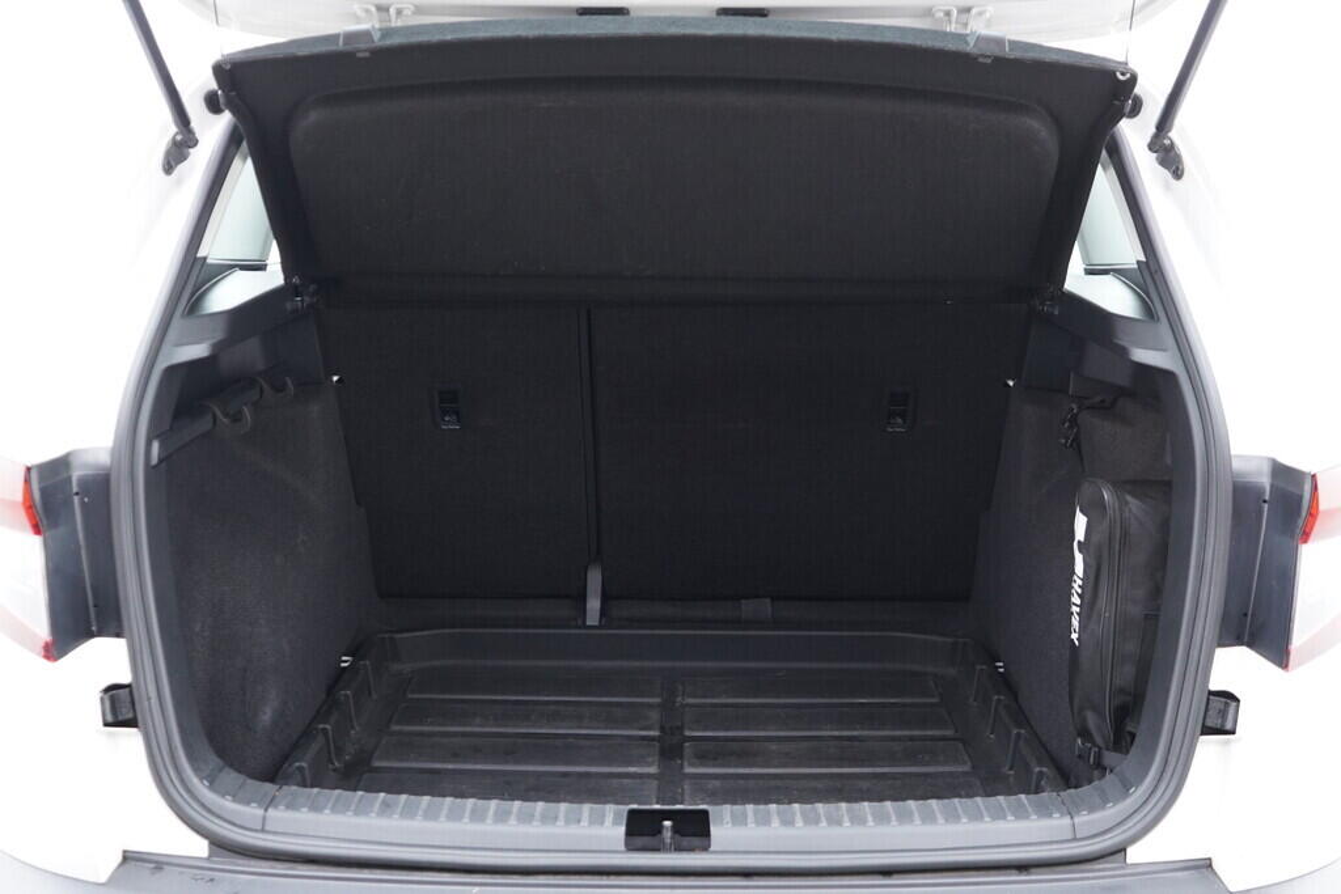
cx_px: 670
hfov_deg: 53.1
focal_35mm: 36
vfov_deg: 36.9
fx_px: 1341
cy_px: 447
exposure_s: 1/40
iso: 640
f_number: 2.8
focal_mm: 24
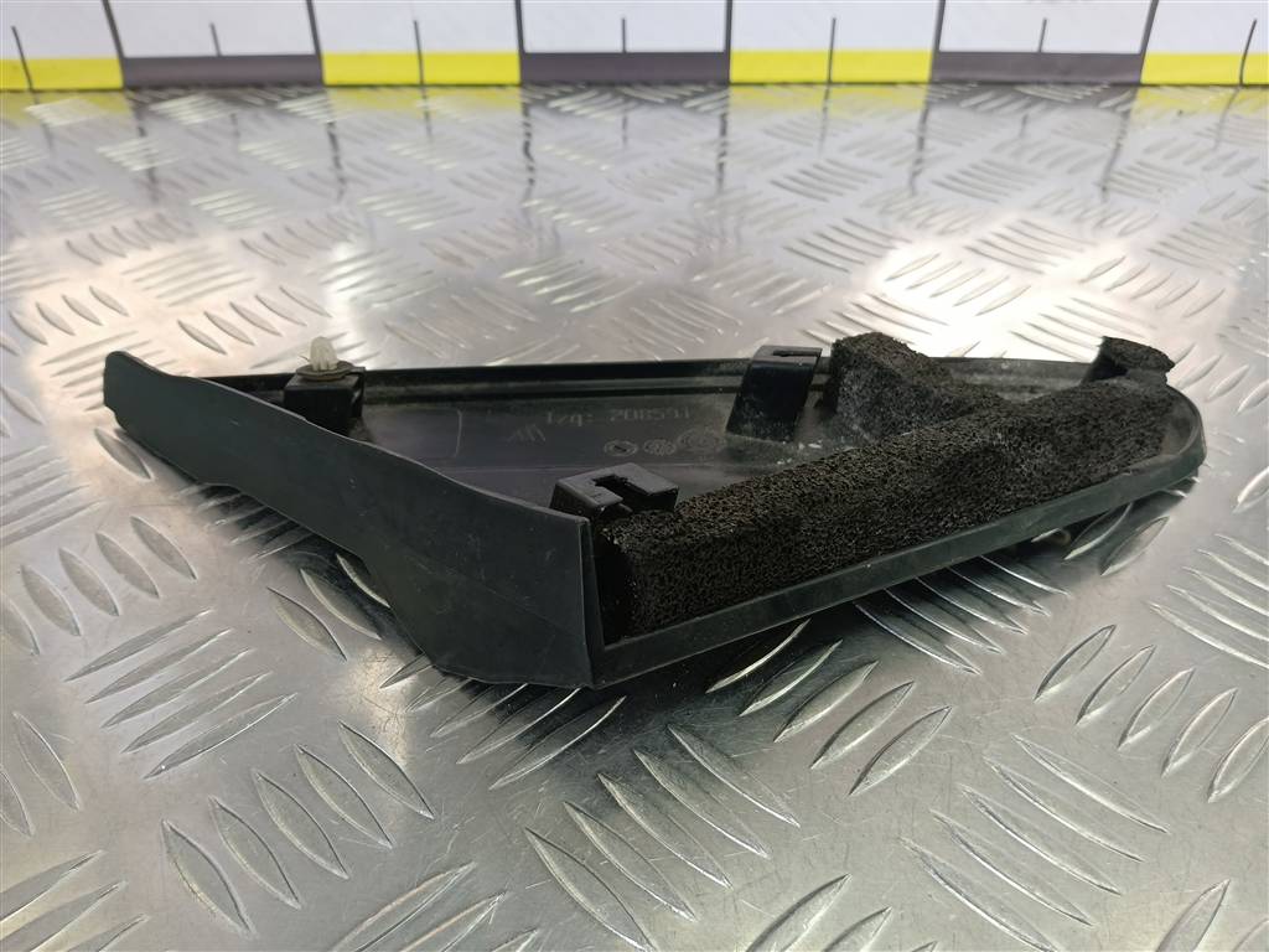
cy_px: 476
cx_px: 634
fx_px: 990
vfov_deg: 51.4
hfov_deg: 65.3
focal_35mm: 27
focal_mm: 4.11
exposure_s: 1/50
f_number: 1.6
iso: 86
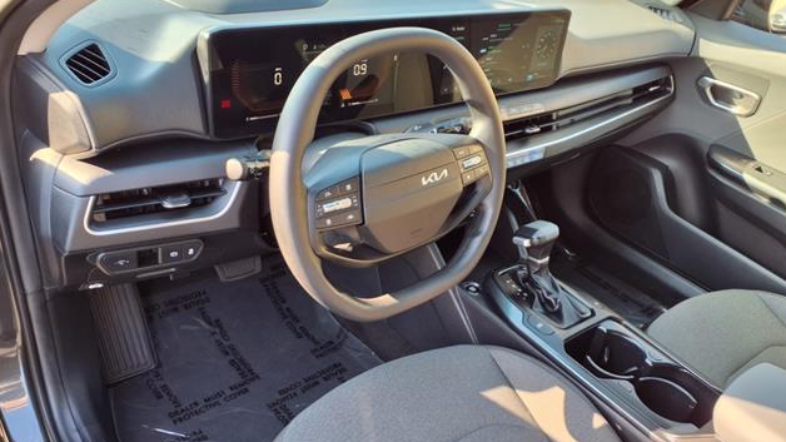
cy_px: 268
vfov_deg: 38.7
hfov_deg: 64.3
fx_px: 625
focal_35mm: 30
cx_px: 390
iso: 64
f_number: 1.9
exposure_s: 1/120
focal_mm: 3.58
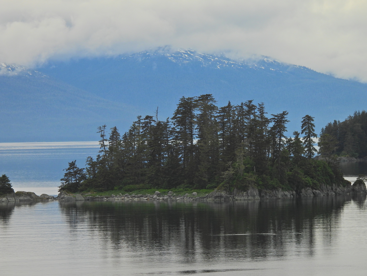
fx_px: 2757
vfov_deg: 5.7
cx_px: 184
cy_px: 138
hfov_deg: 7.6
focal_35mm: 260
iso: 100
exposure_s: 1/640
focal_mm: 46.4
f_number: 4.5
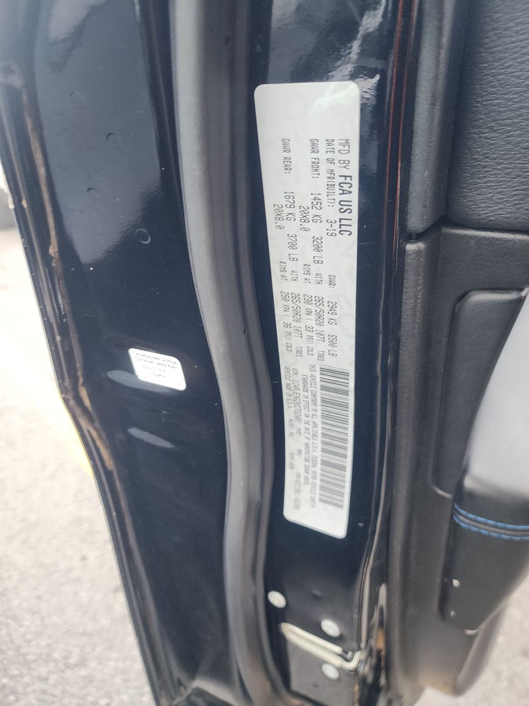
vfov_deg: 73.9
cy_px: 353
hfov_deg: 58.9
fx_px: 469
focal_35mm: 23
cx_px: 264
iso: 396
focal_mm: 6.4
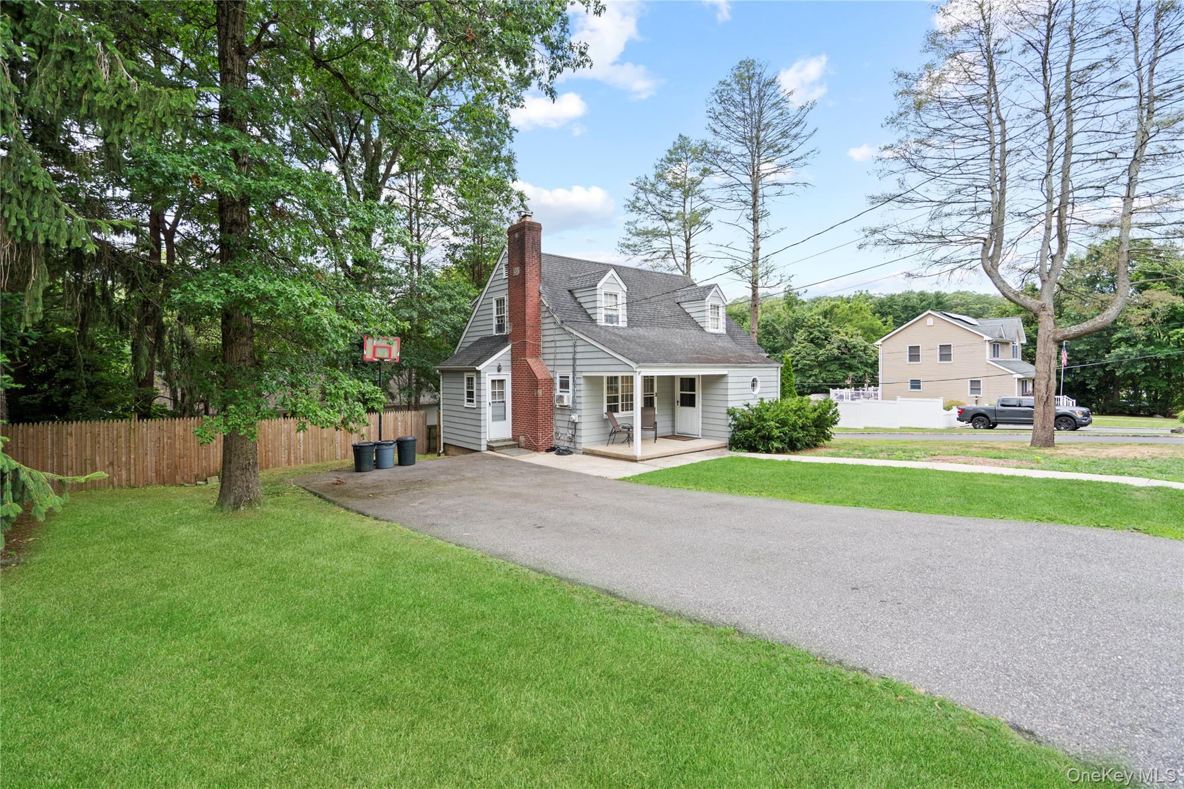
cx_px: 592
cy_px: 394
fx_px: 526
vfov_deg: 73.7
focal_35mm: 16
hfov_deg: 96.7
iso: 200
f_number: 5.6
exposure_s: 1/200
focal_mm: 16
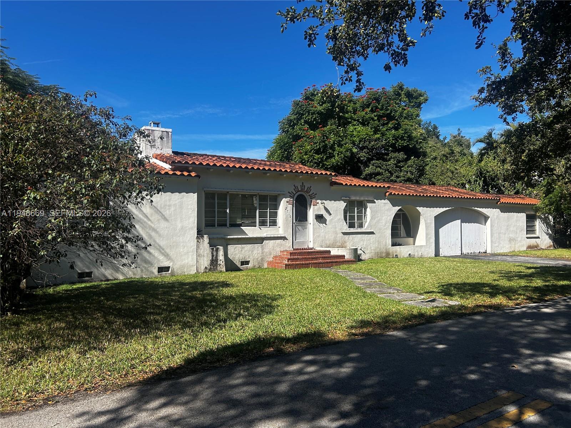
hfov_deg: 67.3
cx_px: 286
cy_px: 214
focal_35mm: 26
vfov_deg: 53.1
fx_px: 429
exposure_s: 1/3704
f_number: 1.5
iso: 50
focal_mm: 5.7
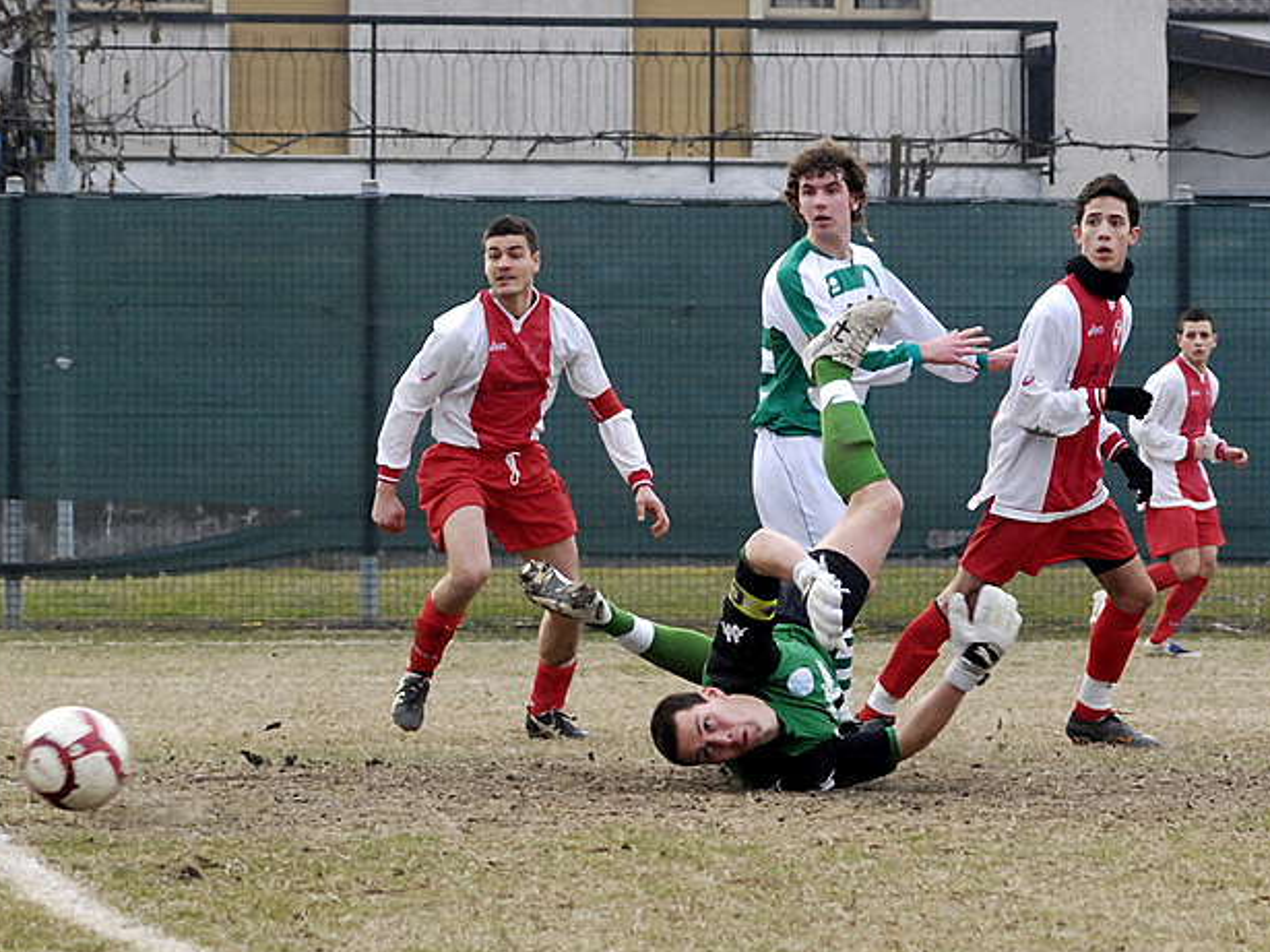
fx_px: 6016
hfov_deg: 12.1
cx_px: 601
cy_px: 479
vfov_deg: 9.0
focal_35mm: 164
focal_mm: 100
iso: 640
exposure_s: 1/500
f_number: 7.1
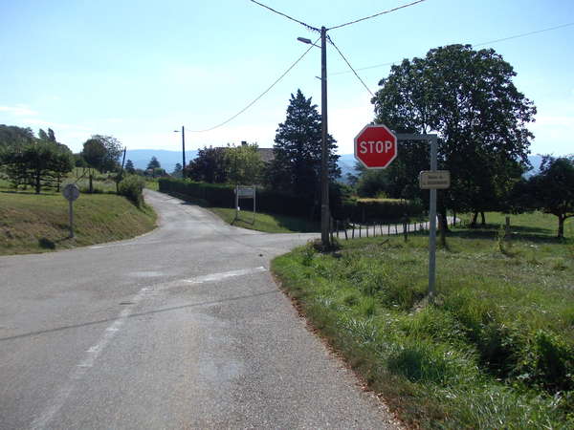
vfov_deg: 49.7
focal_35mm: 28
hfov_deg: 63.4
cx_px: 287
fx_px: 464
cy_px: 215
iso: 80
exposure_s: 1/640
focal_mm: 4
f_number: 5.4
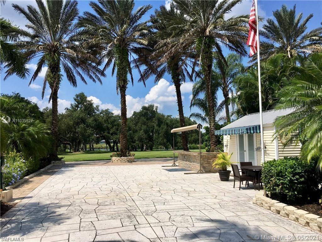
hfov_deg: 61.7
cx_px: 161
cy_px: 121
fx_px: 270
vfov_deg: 48.2
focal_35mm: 29
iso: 25
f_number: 2.2
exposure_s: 1/3205
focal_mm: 4.15
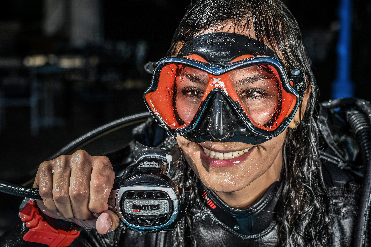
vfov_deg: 18.2
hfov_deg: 27.0
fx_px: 773
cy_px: 124
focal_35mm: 75
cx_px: 186
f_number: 5
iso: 640
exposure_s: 1/5000
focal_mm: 50
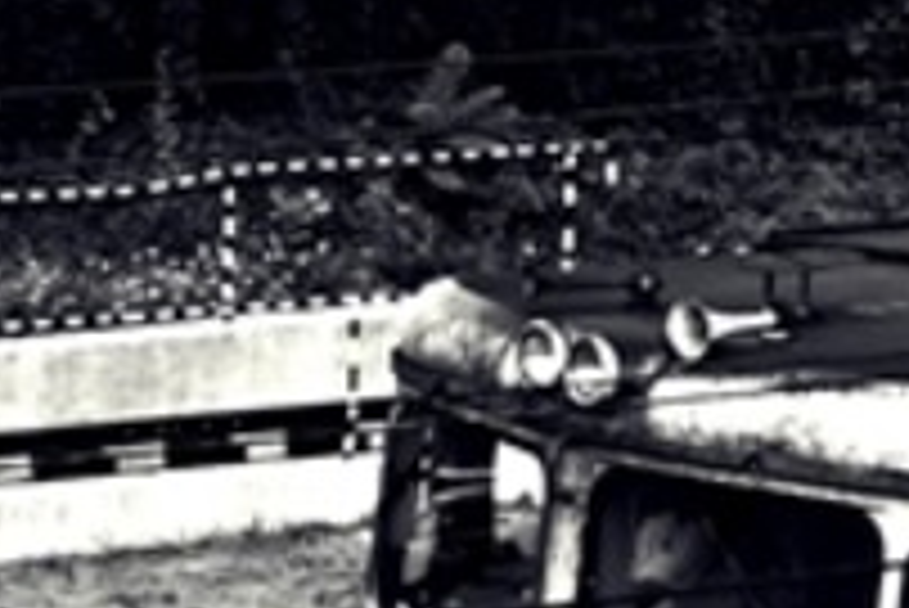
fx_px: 10233
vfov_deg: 3.4
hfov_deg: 5.1
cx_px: 1260
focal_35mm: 405
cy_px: 644
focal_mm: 68
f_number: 7.1
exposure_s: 1/80
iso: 100
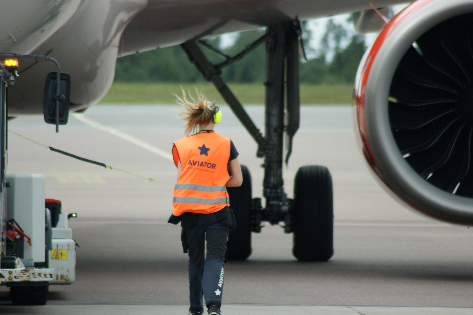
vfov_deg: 3.7
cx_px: 236
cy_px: 158
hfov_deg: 5.5
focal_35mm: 375
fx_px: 4924
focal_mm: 250
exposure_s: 1/500
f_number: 5
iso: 125
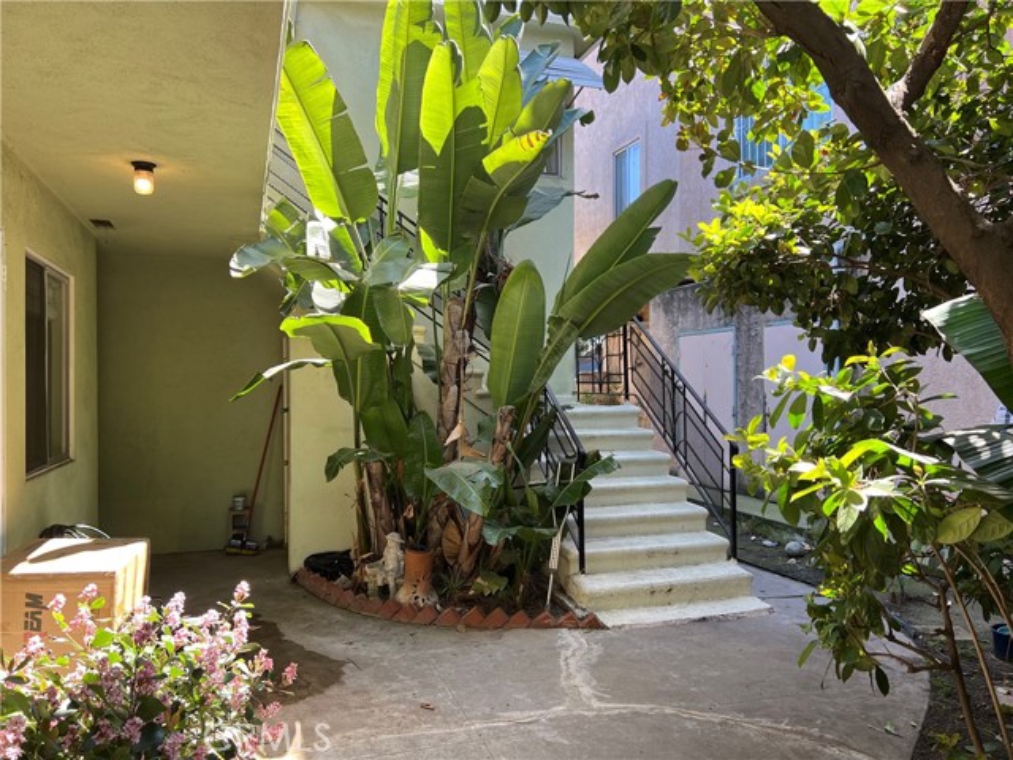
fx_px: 761
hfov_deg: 67.3
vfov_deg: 53.1
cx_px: 506
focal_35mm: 26
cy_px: 380
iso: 40
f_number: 1.5
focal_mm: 5.7
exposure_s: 1/165
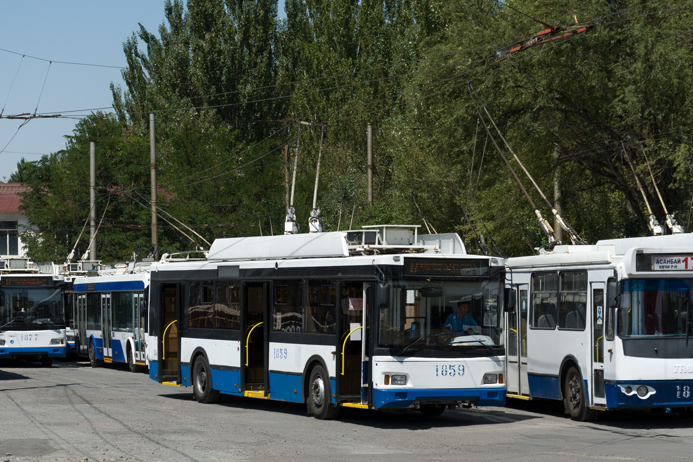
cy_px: 231
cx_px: 346
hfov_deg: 22.6
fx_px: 1732
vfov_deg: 15.2
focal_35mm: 90
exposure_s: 1/1000
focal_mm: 60
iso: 200
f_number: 9
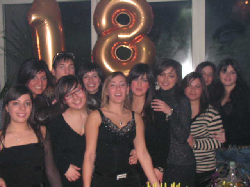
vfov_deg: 32.9
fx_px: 318
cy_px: 94
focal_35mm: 44
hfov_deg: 42.9
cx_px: 125
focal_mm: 7.4
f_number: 4.8
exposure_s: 1/40
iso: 200
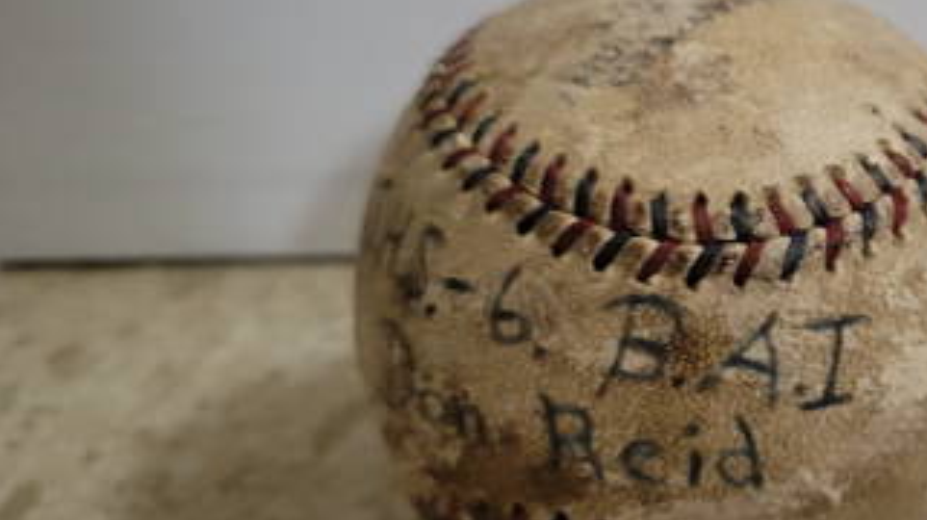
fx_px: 1302
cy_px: 274
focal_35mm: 53
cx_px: 814
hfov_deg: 37.0
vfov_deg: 22.6
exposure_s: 1/24
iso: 640
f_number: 1.8
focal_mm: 5.4
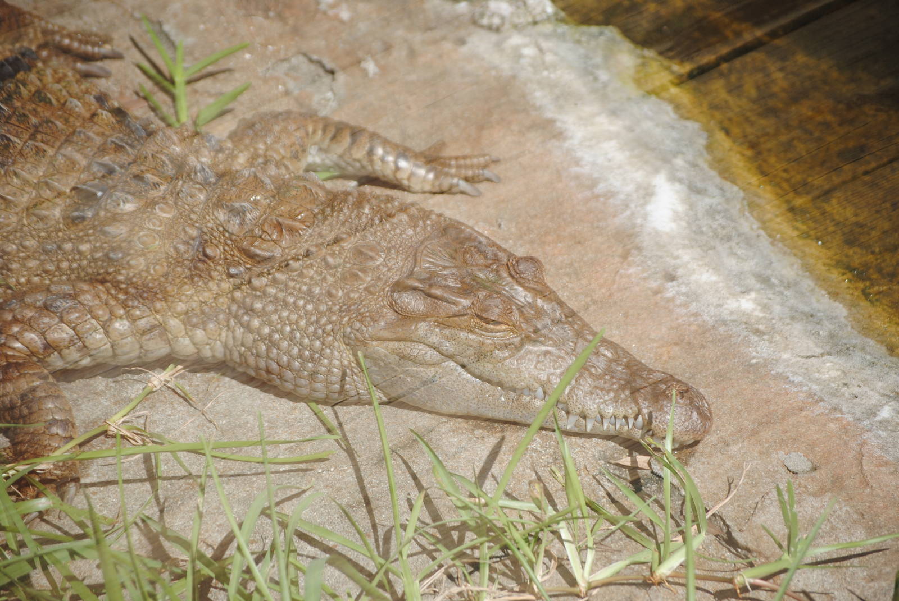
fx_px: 3825
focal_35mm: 153
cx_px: 450
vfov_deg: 9.0
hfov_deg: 13.4
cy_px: 300
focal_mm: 102
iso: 125
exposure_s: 1/500
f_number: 5.6
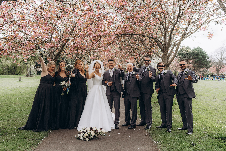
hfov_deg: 54.4
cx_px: 113
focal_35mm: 35
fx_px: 220
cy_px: 76
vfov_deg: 37.9
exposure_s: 1/640
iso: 400
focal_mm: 35
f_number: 4.5
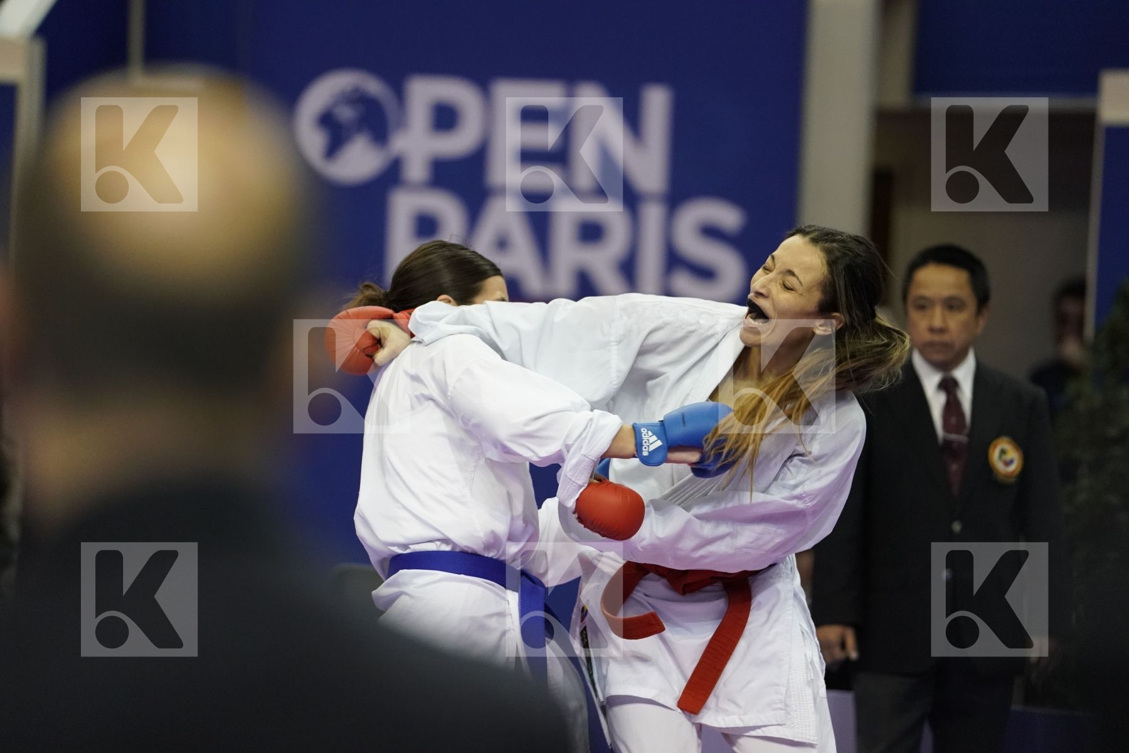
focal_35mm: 200
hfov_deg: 10.3
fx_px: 6272
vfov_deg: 6.9
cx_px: 564
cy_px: 376
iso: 4000
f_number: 2.8
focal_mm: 200
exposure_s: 1/1000
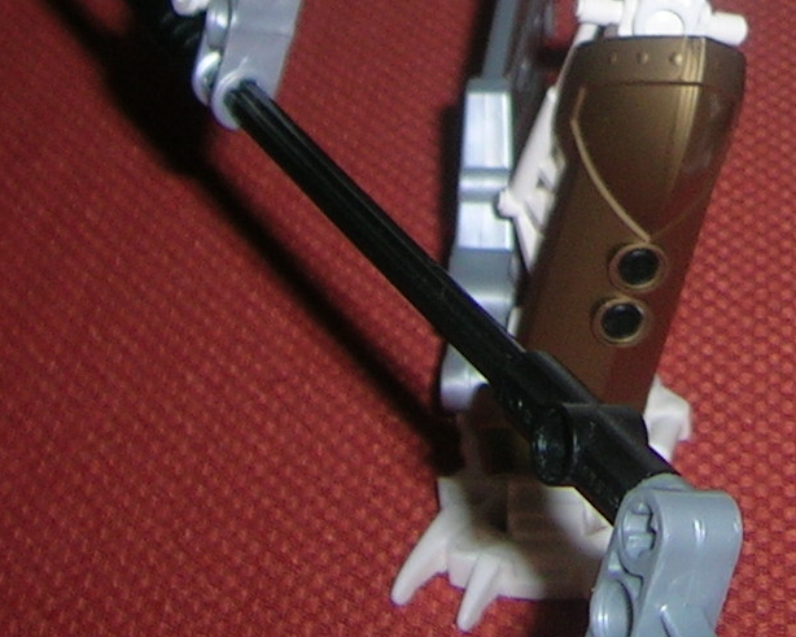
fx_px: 2685
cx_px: 857
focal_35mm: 114
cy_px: -300
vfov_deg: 12.9
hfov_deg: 16.4
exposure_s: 1/60.1
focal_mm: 5.4
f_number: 2.8
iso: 50
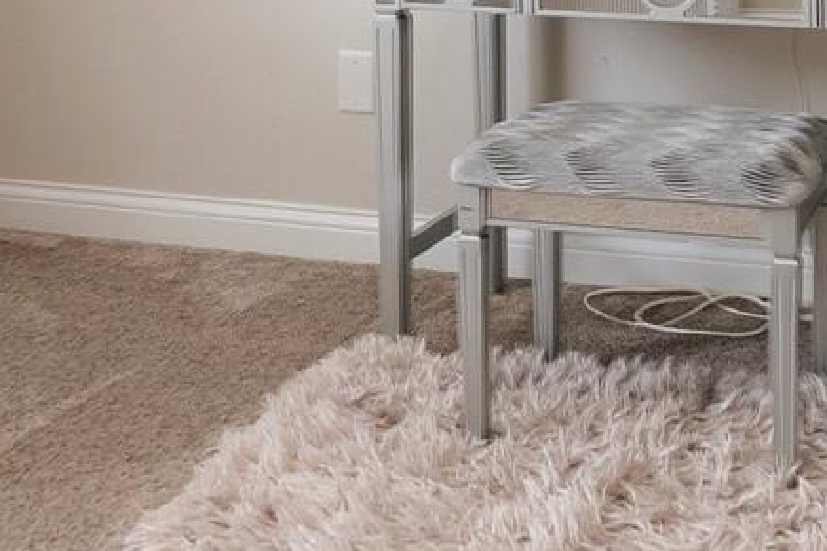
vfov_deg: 18.2
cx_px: 606
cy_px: -202
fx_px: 1585
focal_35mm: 69
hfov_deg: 28.9
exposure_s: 1/1000
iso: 100
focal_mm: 10
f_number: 4
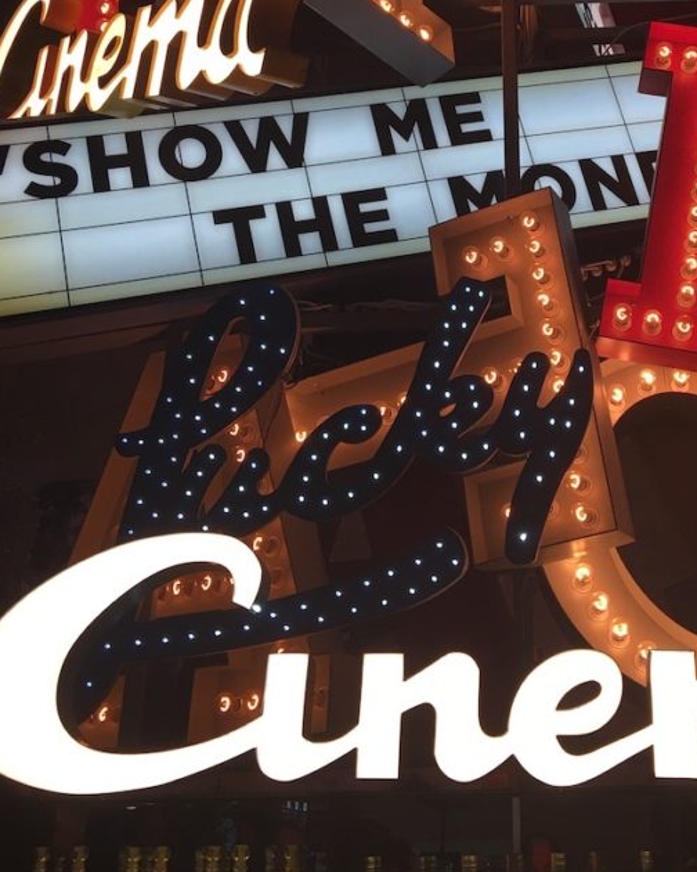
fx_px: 1186
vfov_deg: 39.3
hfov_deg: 32.2
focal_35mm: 46
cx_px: 512
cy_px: 223
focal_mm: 4.15
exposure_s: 1/33
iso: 25
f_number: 2.2
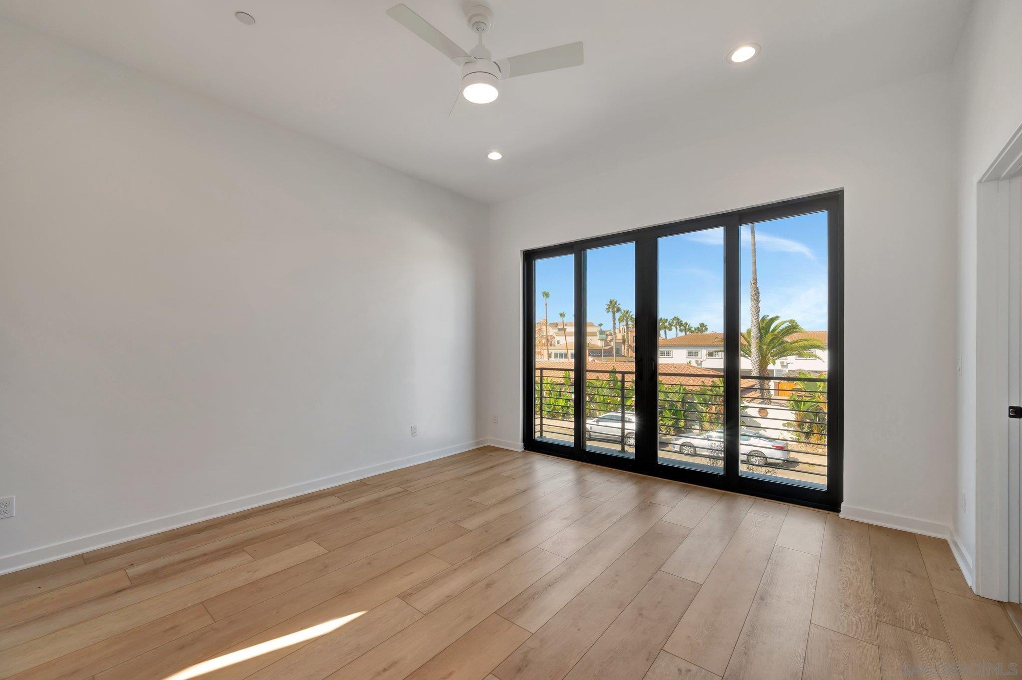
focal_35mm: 14
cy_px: 340
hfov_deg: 104.3
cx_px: 511
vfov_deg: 81.1
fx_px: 397
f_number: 8
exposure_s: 1/125
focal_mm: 14
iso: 400
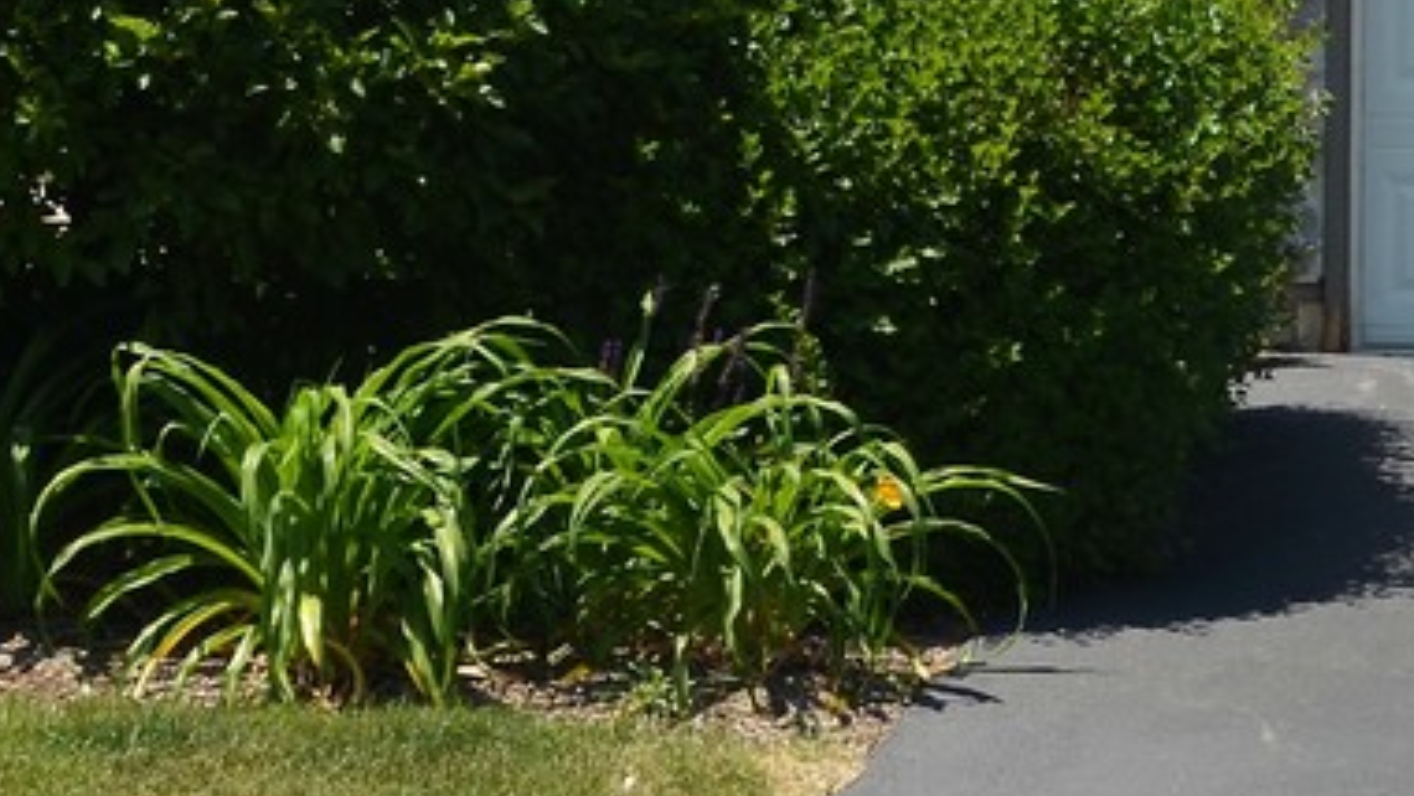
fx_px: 6563
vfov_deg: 6.8
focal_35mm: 175
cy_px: -532
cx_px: 1792
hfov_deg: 12.0
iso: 140
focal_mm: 26
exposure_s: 1/250
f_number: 8
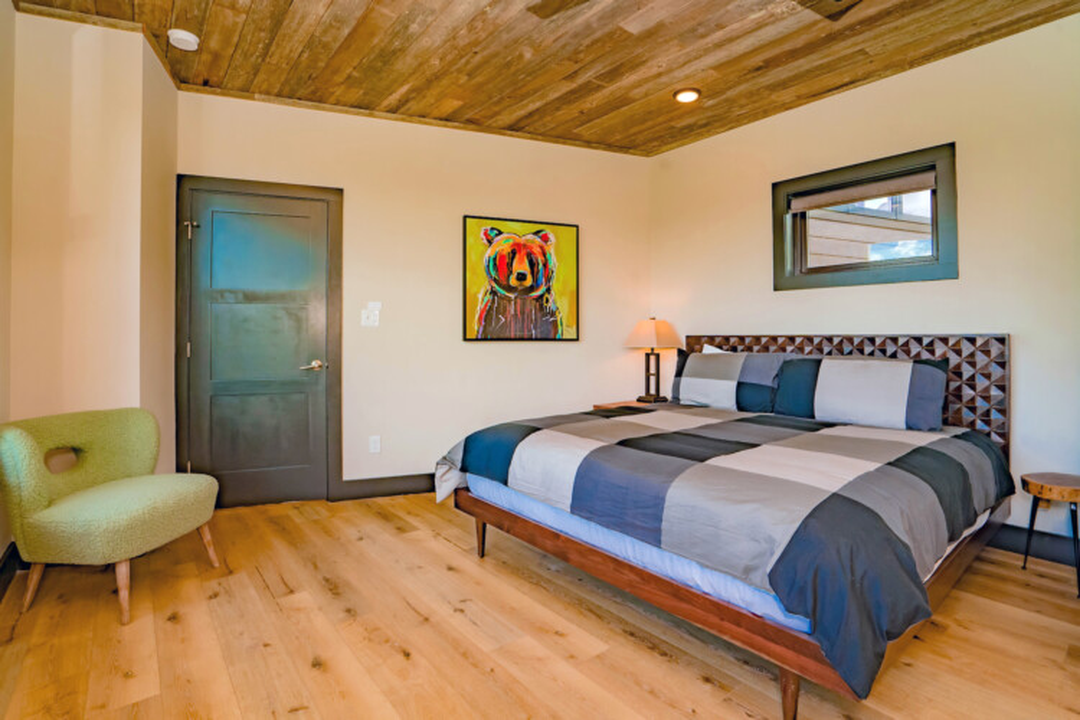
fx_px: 480
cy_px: 360
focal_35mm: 16
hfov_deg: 96.7
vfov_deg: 73.7
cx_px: 540
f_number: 8
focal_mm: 16
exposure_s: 1/200
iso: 640
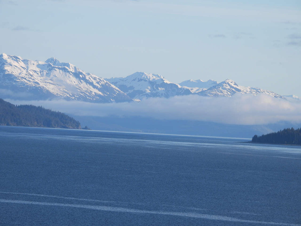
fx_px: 2783
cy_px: 113
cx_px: 150
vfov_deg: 4.6
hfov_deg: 6.2
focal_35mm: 320
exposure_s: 1/500
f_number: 5
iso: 100
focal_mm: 57.1
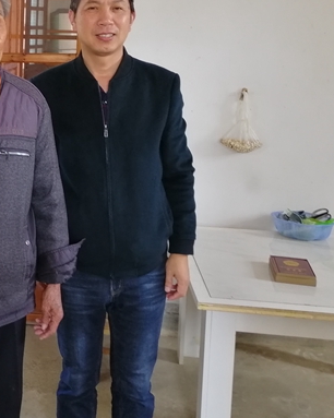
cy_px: 103
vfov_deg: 34.6
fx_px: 655
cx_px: -29
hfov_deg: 26.4
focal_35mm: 53
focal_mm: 3.81
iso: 160
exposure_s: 1/33.3
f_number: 2.2
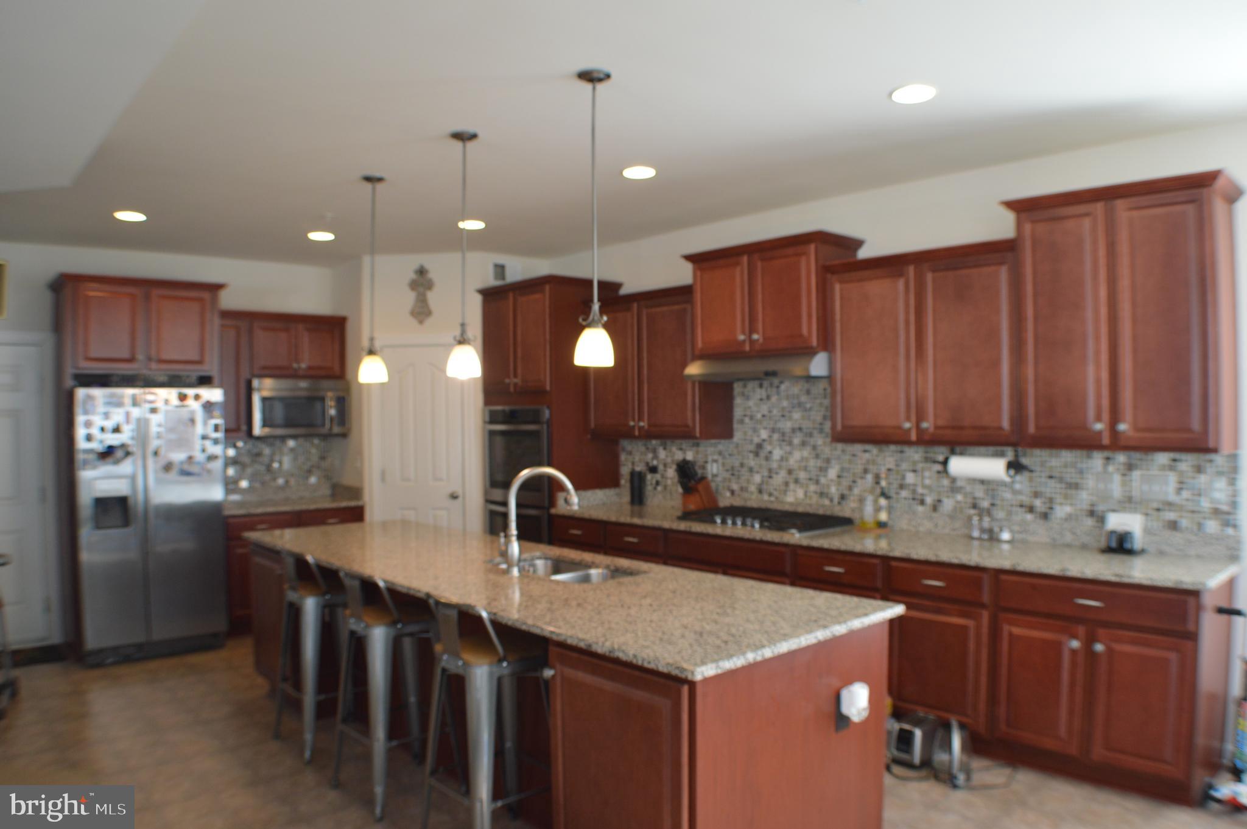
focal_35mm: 33
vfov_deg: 39.9
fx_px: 1142
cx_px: 624
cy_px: 414
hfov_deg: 57.3
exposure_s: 1/60
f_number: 3.8
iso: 400
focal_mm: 22
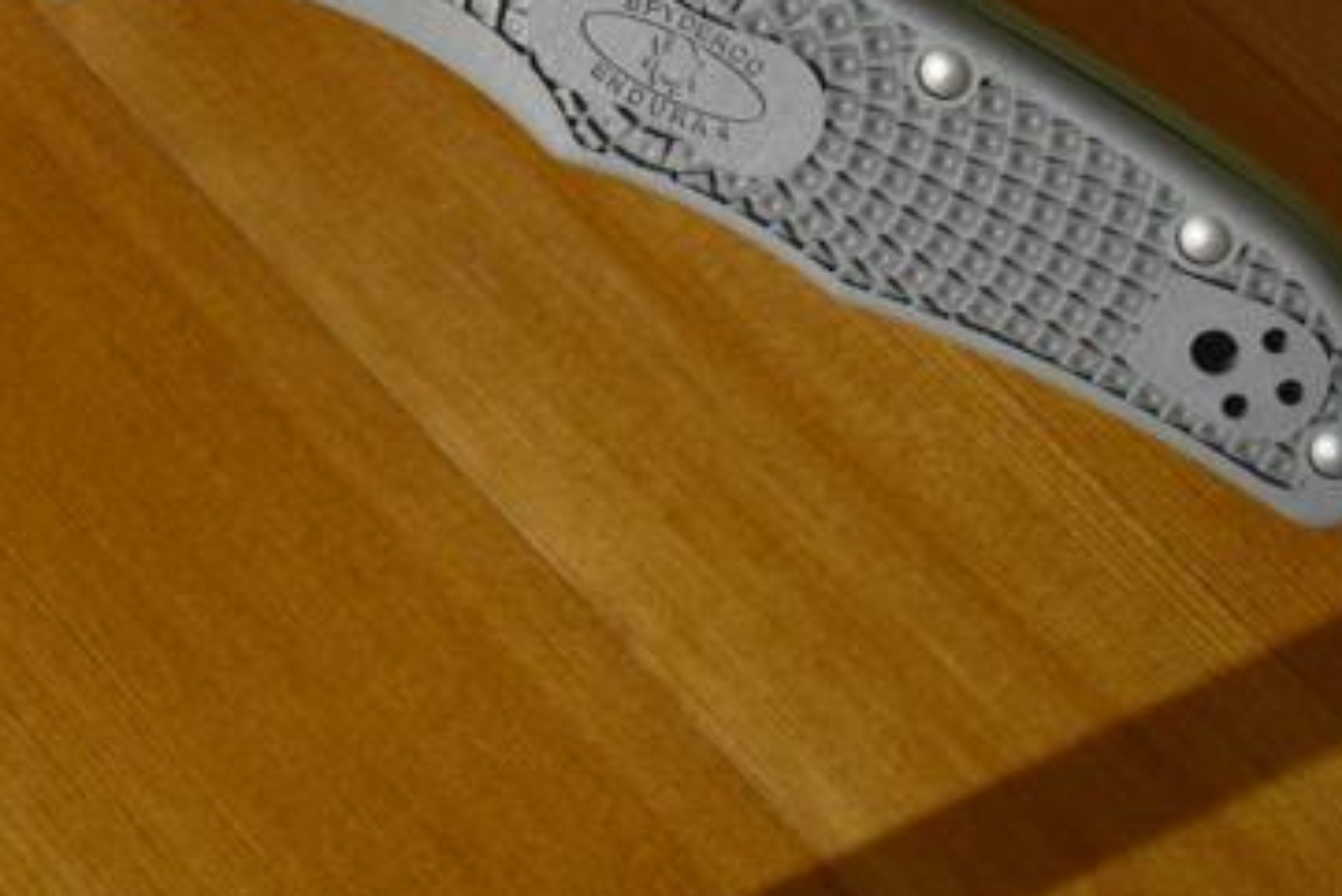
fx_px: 3095
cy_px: 71
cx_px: 383
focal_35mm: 83
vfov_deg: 16.2
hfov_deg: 24.3
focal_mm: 6.3
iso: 100
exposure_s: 1/60
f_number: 7.8
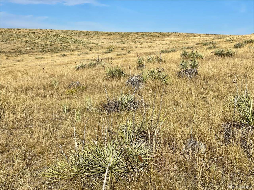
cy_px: 95
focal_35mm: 52
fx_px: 382
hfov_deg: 36.8
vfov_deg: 28.0
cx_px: 127
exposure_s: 1/2398
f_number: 2
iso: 25
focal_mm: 6
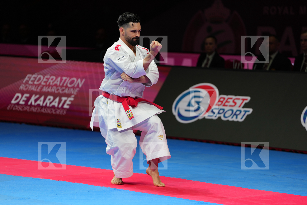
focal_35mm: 185
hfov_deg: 11.1
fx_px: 1577
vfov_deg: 7.4
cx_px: 154
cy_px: 102
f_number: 2.8
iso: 320
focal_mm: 185
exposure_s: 1/500
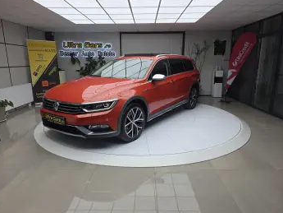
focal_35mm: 24
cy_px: 107
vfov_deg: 56.8
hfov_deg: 71.6
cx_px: 144
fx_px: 196
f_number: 1.7
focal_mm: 6.25
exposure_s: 1/108
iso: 12
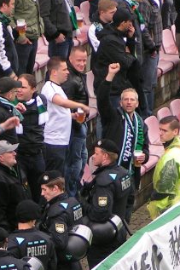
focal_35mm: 394
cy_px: 166
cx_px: 42
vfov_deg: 5.2
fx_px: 2958
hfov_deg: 3.5
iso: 50
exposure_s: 1/160
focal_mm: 22.9
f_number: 4
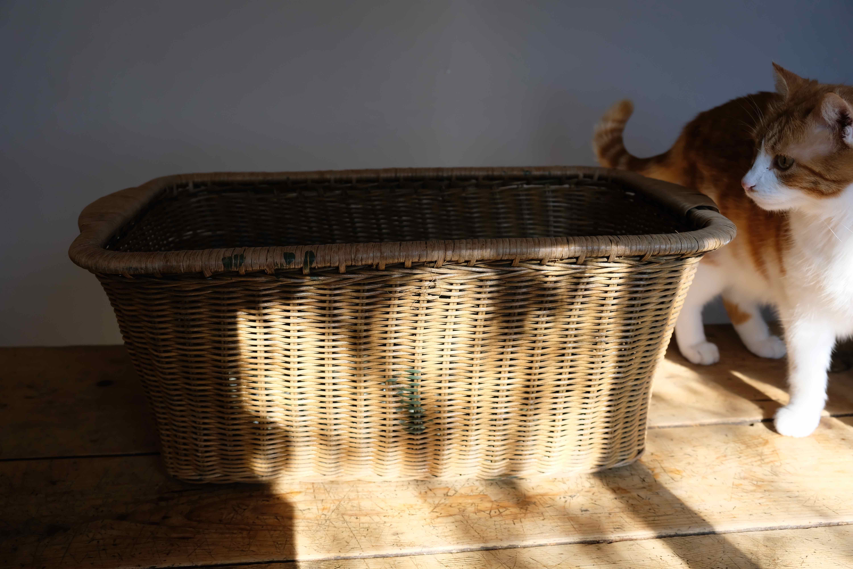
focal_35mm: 36
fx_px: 853
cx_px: 426
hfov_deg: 53.1
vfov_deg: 36.9
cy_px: 284
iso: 400
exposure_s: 1/140
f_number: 4
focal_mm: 24.3
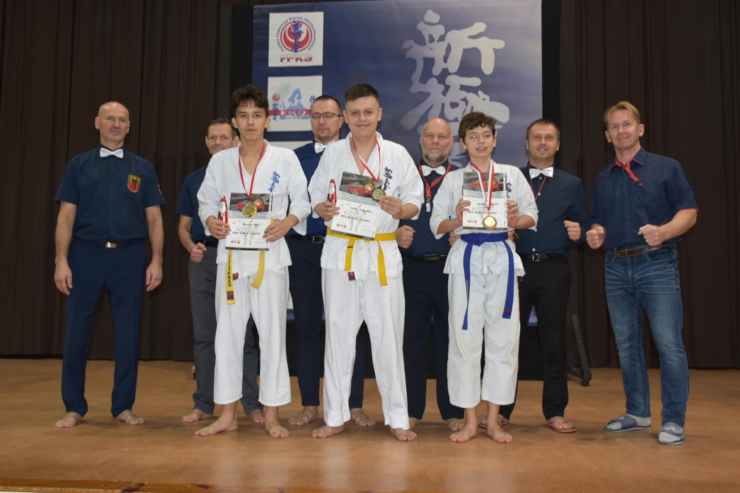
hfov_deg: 51.9
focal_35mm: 37
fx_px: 760
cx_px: 377
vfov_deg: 35.9
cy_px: 242
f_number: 3.8
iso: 360
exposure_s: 1/30
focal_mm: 24
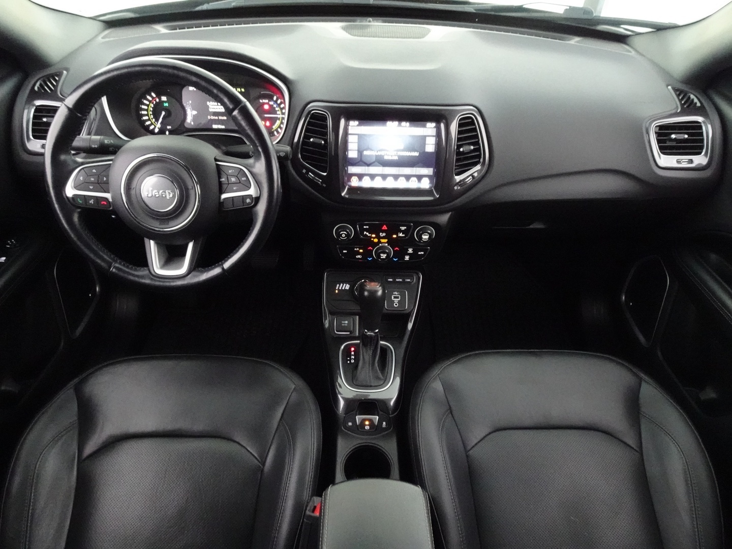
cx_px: 366
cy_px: 274
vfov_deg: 56.8
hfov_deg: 71.6
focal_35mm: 24
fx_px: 508
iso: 1600
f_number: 3.5
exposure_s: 1/8
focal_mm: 4.25
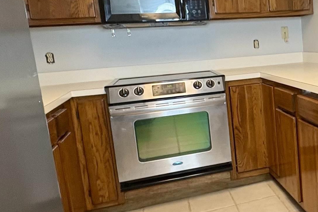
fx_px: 362
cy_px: 85
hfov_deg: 41.9
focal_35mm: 41
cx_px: 308
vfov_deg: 32.5
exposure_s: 1/60
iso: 200
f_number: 2.2
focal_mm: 2.22
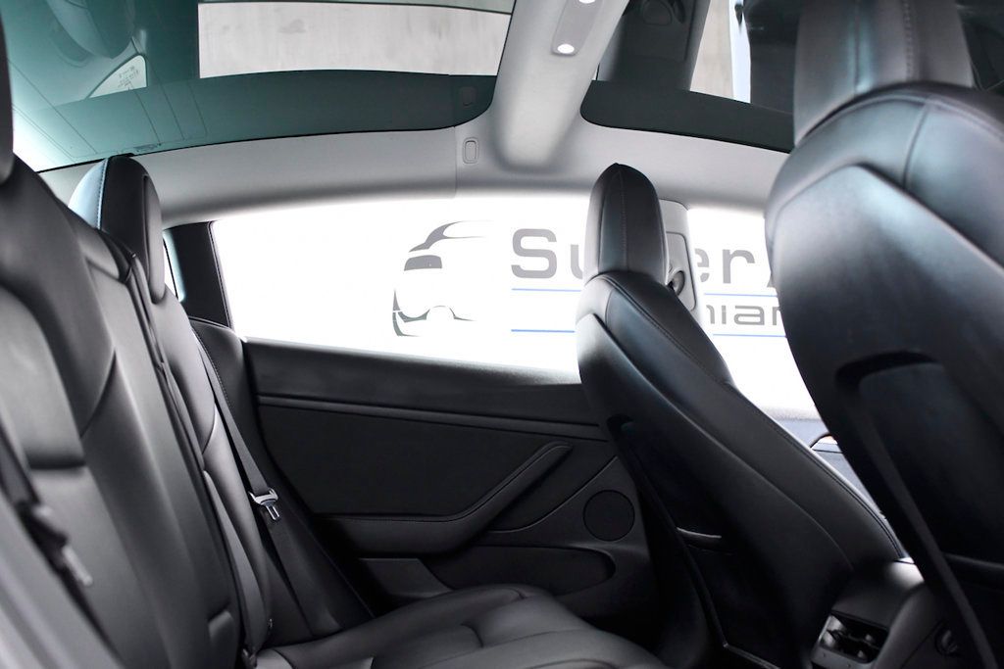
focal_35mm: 36
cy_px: 334
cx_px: 502
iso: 2500
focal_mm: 24
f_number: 3.5
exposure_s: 1/200
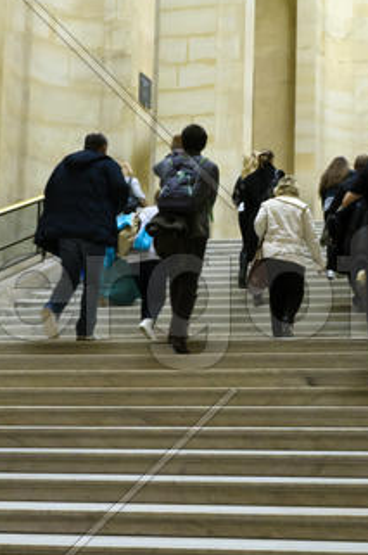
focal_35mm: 76
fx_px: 1169
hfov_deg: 17.6
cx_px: 326
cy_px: 297
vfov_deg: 26.7
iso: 1800
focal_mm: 28
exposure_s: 1/30
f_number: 3.5
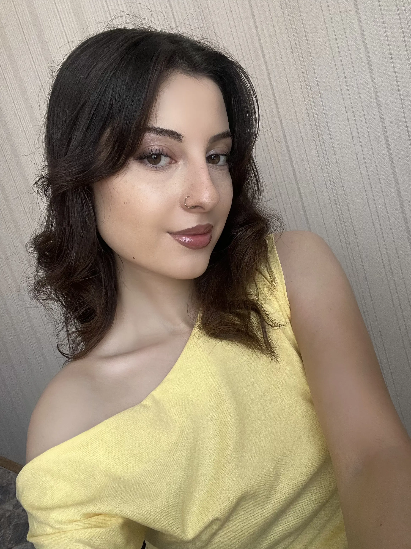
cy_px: 274
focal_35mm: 30
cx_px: 206
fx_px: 475
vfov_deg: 60.0
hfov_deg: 46.8
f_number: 2.2
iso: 100
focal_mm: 2.71
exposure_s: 1/88
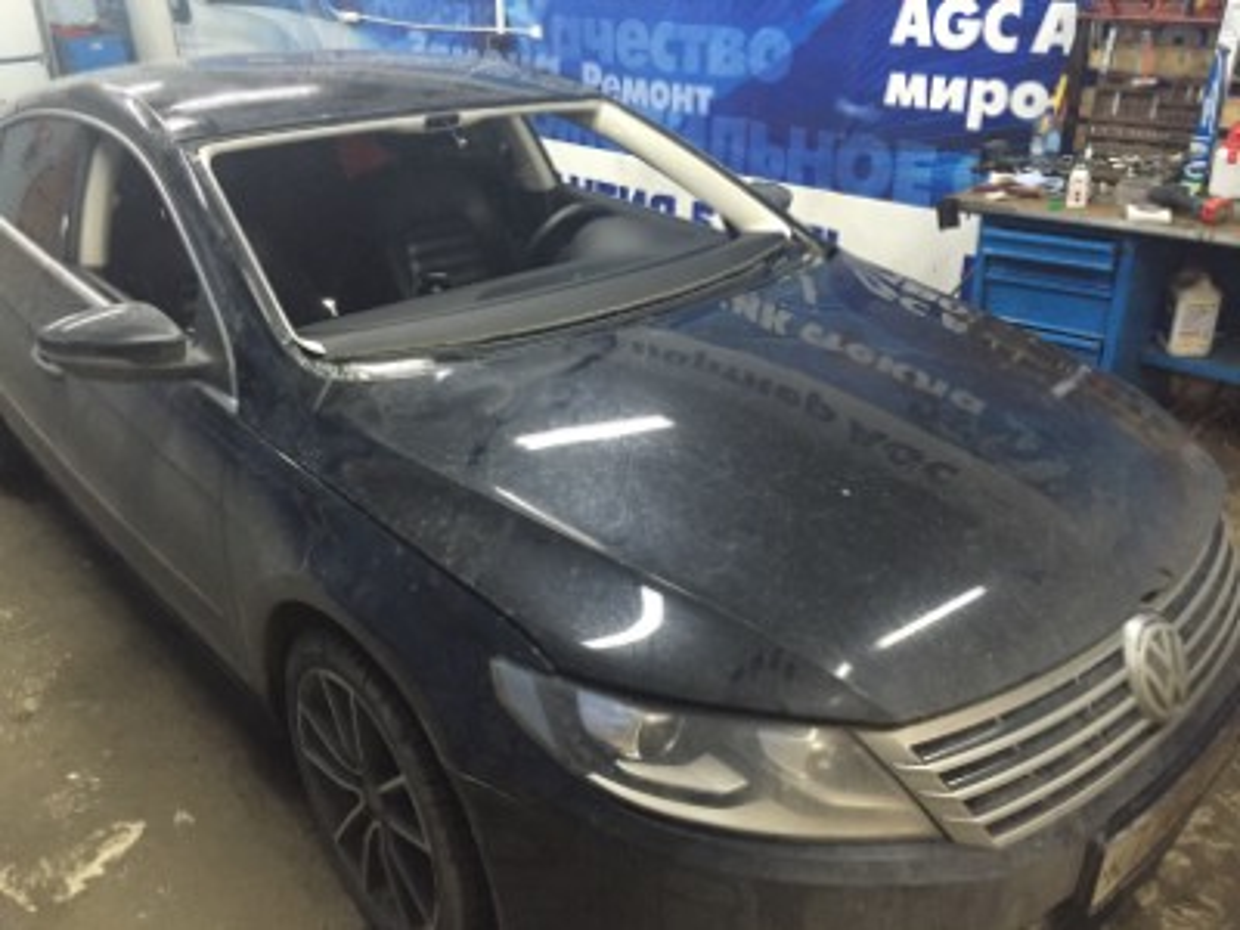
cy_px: 465
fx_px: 1039
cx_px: 620
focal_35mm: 29
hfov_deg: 61.7
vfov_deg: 48.2
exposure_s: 1/25
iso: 250
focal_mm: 4.15
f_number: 2.2
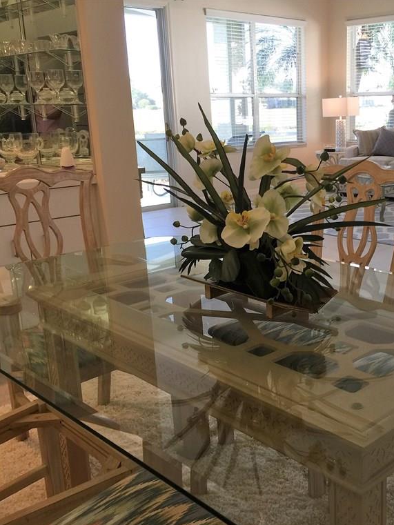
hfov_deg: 36.0
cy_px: 264
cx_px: 297
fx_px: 592
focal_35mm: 39
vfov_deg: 47.9
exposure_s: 1/30
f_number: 2.2
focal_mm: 4.15
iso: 32
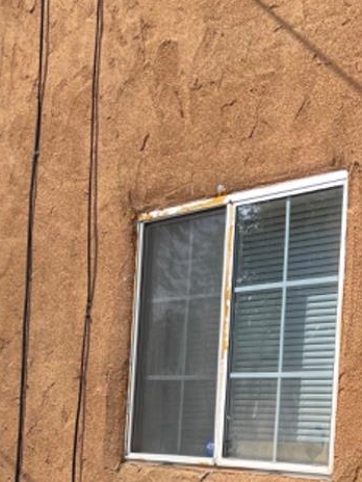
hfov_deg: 17.0
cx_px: 396
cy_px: 437
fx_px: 1171
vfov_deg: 22.7
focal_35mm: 84
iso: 32
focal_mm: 5.1
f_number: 1.6
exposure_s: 1/3165
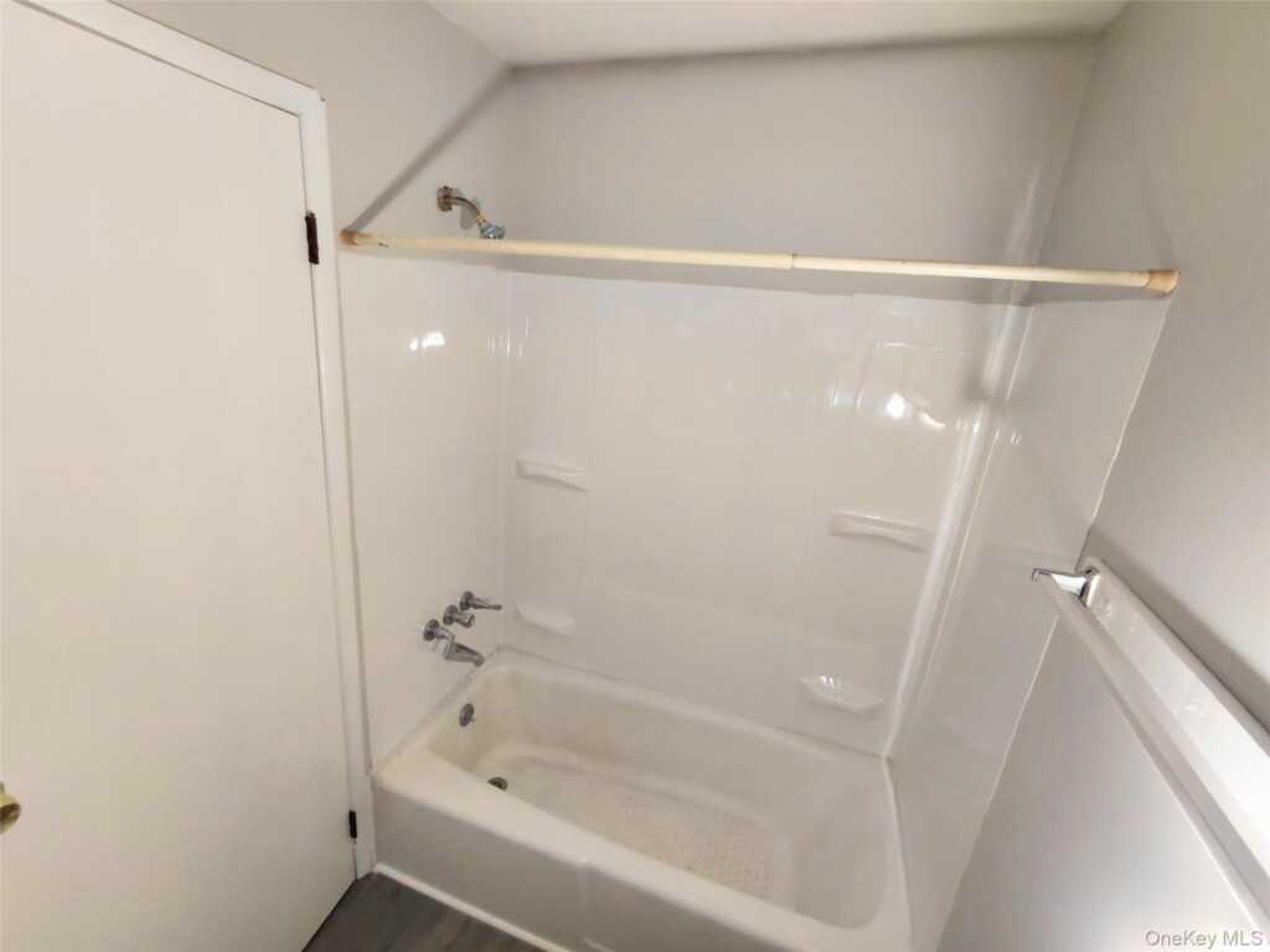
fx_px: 587
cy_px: 476
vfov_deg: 78.1
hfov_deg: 94.5
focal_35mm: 16
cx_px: 635
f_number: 2.2
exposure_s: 1/60
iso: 160
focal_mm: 1.64
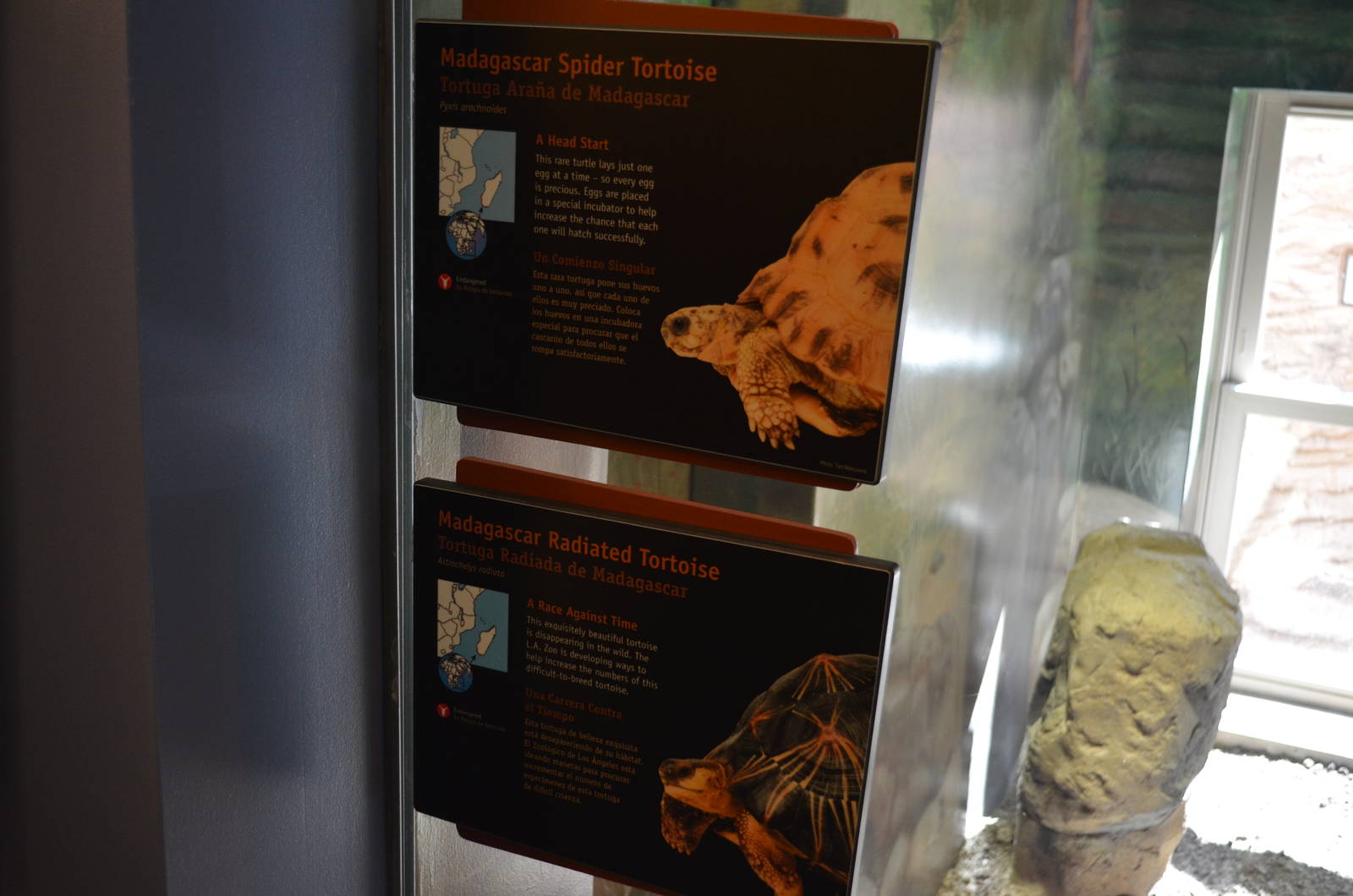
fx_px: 1575
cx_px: 676
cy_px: 448
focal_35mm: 42
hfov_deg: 46.5
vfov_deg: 31.8
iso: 800
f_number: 4.5
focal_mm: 28
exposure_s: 1/50
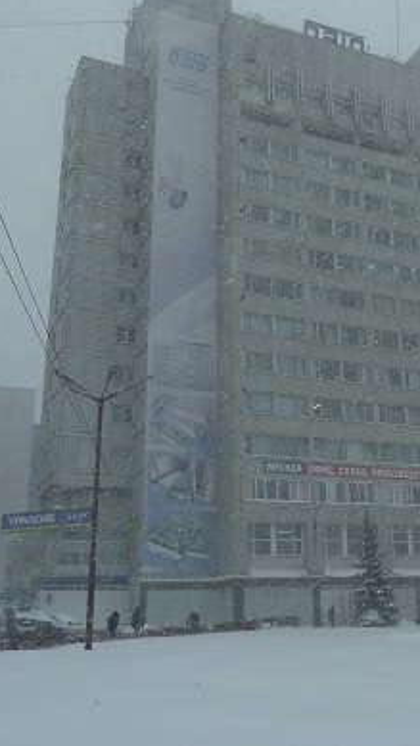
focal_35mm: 42
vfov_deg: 48.2
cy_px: 316
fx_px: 831
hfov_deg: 27.9
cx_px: 324
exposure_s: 1/250
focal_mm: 4.1
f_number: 4
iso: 80
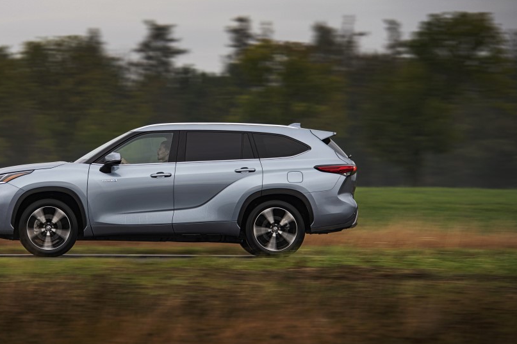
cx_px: 136
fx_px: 3531
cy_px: 162
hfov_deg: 8.4
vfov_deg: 5.6
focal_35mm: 246
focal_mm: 155
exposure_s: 1/60
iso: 64
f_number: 4
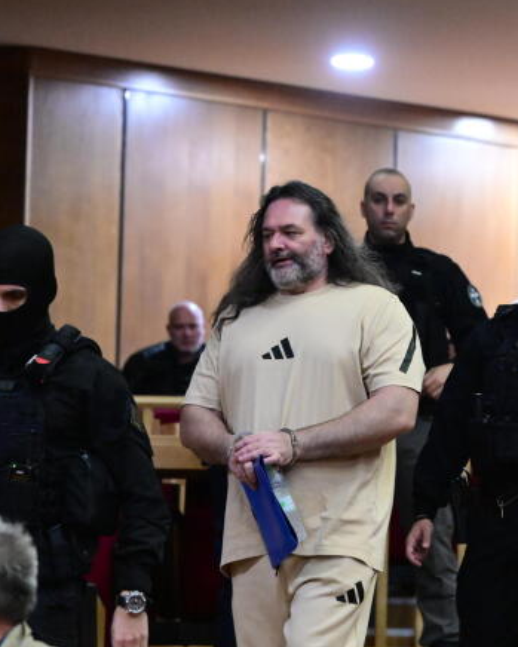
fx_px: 3697
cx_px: 272
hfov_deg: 8.0
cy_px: 322
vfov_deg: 10.0
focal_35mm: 193
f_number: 3.5
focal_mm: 91
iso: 8000
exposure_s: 1/200
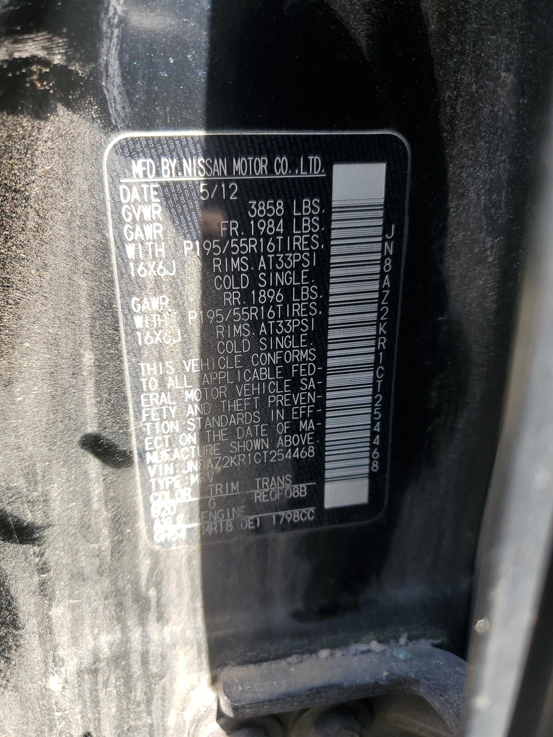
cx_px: 276
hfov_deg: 53.1
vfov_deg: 67.3
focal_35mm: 26
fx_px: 554
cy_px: 368
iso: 50
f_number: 1.5
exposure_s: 1/278
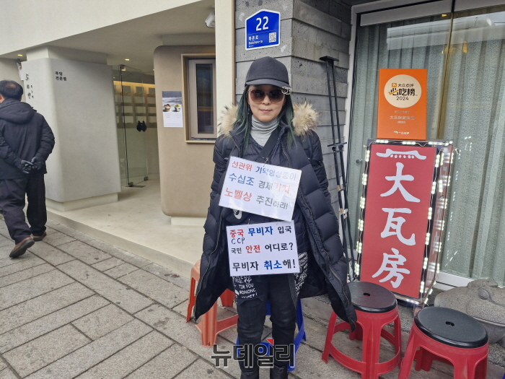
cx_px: 252
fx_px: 336
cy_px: 190
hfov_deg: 73.9
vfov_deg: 58.9
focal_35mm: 23
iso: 50
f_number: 1.8
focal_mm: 5.54
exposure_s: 1/143
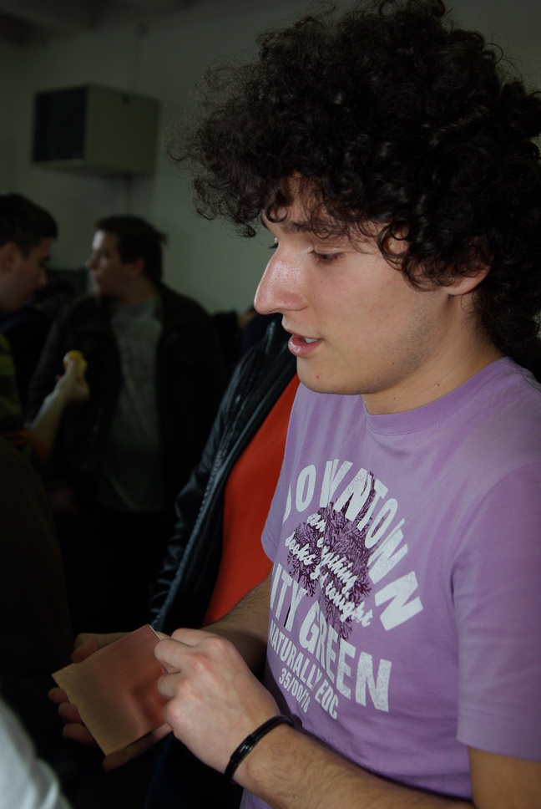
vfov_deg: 46.3
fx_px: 944
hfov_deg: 32.0
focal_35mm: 42
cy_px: 404
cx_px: 270
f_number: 4
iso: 250
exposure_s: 1/50
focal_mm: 28
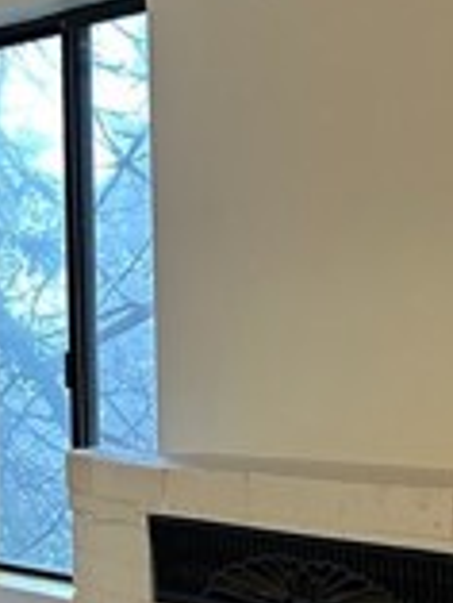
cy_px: 622
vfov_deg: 18.0
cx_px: 280
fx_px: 1847
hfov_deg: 14.0
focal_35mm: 106
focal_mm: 5.7
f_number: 1.5
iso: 400
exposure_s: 1/60
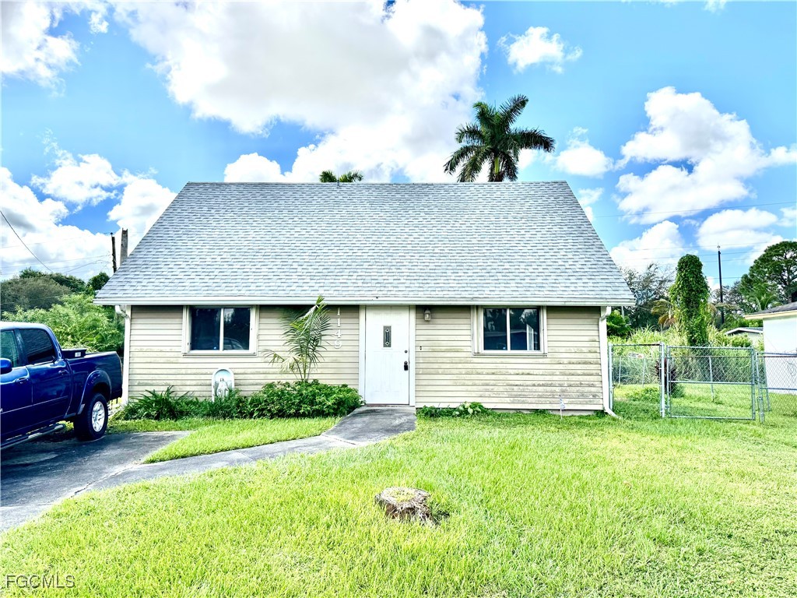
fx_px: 553
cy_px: 299
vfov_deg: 56.8
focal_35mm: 24
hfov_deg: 71.6
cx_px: 398
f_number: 1.78
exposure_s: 1/7353
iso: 100
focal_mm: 6.76
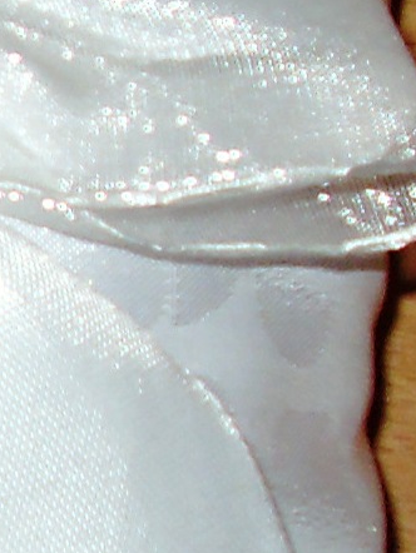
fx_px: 3730
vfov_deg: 8.5
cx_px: -132
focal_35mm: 233
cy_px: 288
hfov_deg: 6.3
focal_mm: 6.3
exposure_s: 1/45
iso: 100
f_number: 2.8
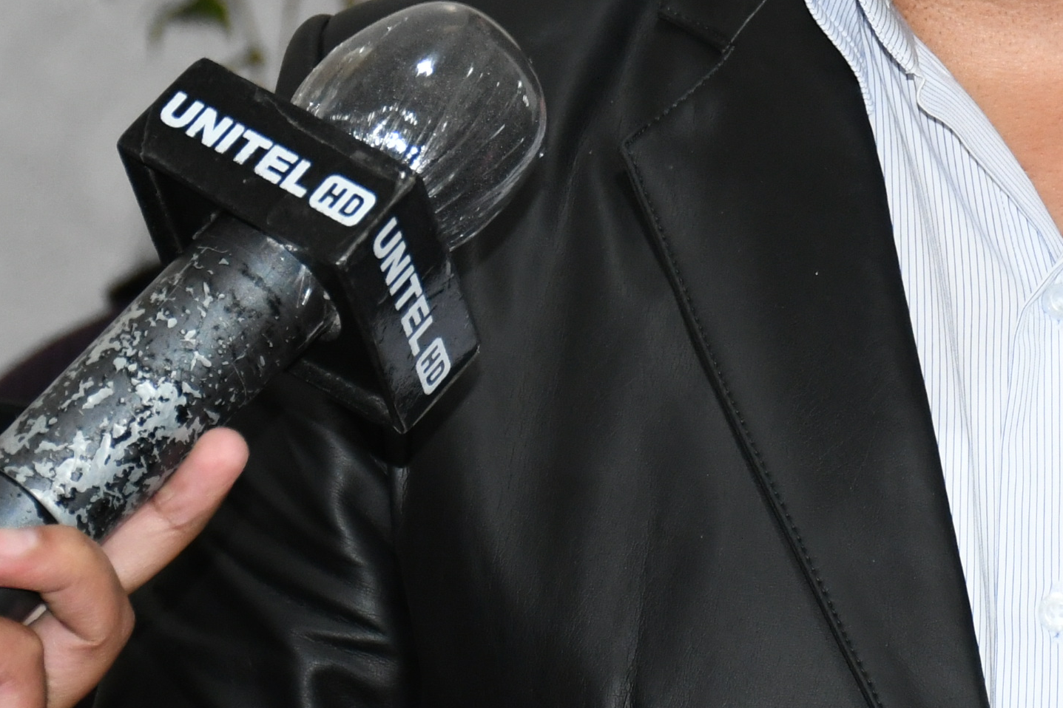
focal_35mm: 218
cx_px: 902
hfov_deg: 9.4
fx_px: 6437
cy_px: -227
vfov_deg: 6.3
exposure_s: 1/125
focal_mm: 50
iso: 1600
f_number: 5.6
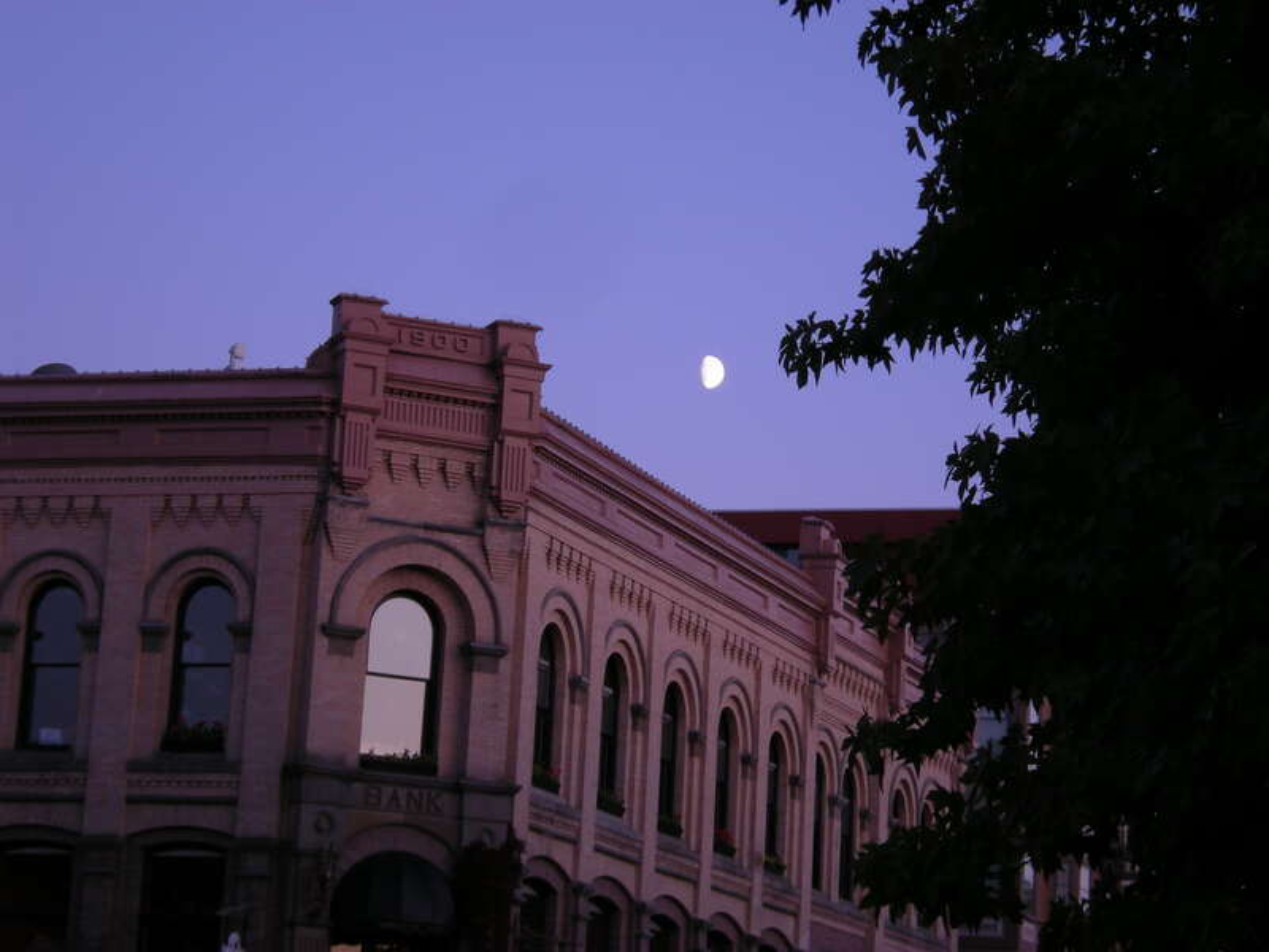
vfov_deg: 14.5
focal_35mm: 102
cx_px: 634
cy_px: 476
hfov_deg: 19.3
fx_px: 3739
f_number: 5.6
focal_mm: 17
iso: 64
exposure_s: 1/9.5
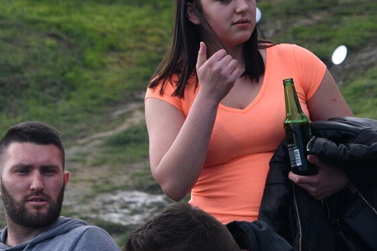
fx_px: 2732
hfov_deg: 7.9
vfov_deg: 5.3
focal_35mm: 261
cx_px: 201
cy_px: 110
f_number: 8
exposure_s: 1/1000
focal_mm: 116
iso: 1250
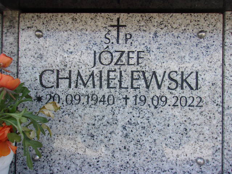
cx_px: 116
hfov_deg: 65.3
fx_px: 181
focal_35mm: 27
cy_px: 87
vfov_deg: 51.4
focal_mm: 4.9
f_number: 3
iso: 80
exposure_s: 1/280
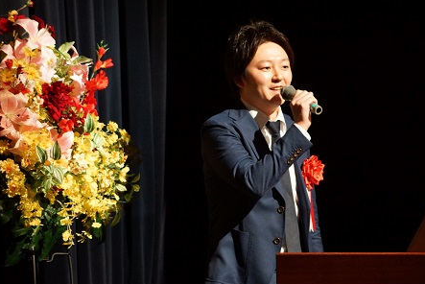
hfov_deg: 6.0
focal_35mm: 344
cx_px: 218
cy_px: 139
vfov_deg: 4.0
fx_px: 4064
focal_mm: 200
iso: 1600
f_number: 5.6
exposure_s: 1/20
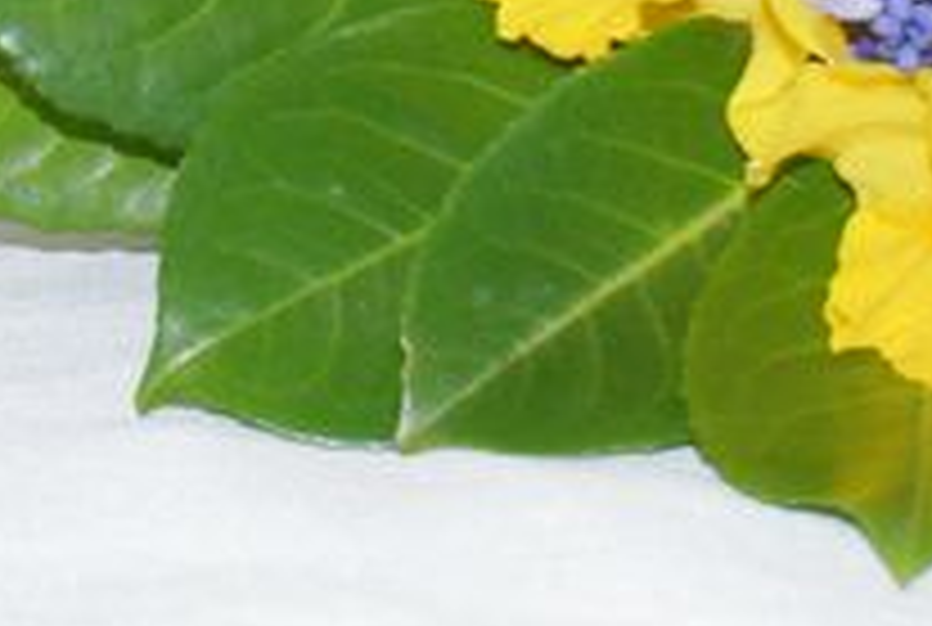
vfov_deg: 9.8
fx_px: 3606
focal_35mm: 139
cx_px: 473
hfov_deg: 14.7
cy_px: -149
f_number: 5.6
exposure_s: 1/60
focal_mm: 24
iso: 400
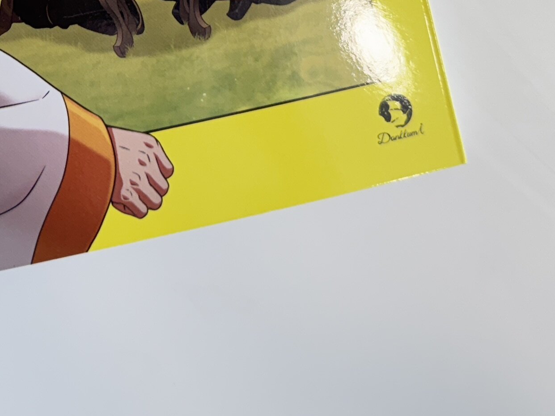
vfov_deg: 16.8
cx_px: -22
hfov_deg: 23.8
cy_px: -241
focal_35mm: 78
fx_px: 1250
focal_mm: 6.76
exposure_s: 1/120
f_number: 1.78
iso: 160
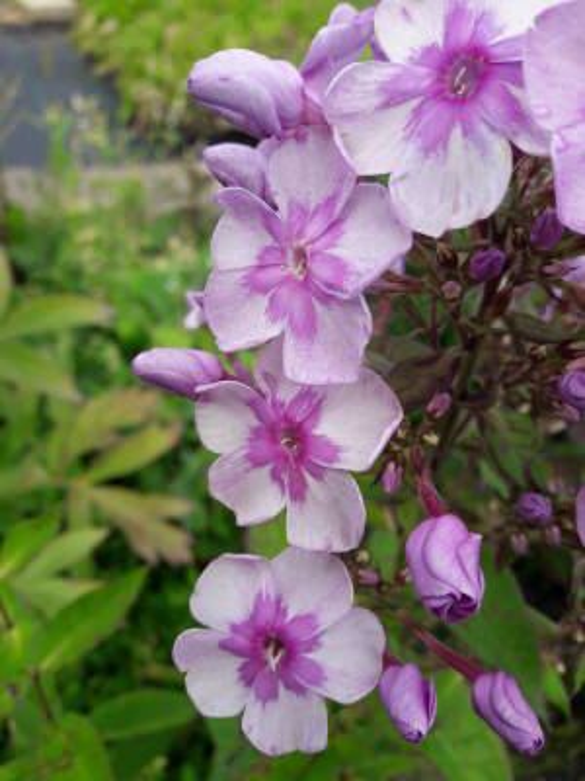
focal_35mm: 28
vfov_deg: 63.4
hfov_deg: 49.7
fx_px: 631
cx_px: 292
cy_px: 390
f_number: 1.9
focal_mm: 3.7
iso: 40
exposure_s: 1/629
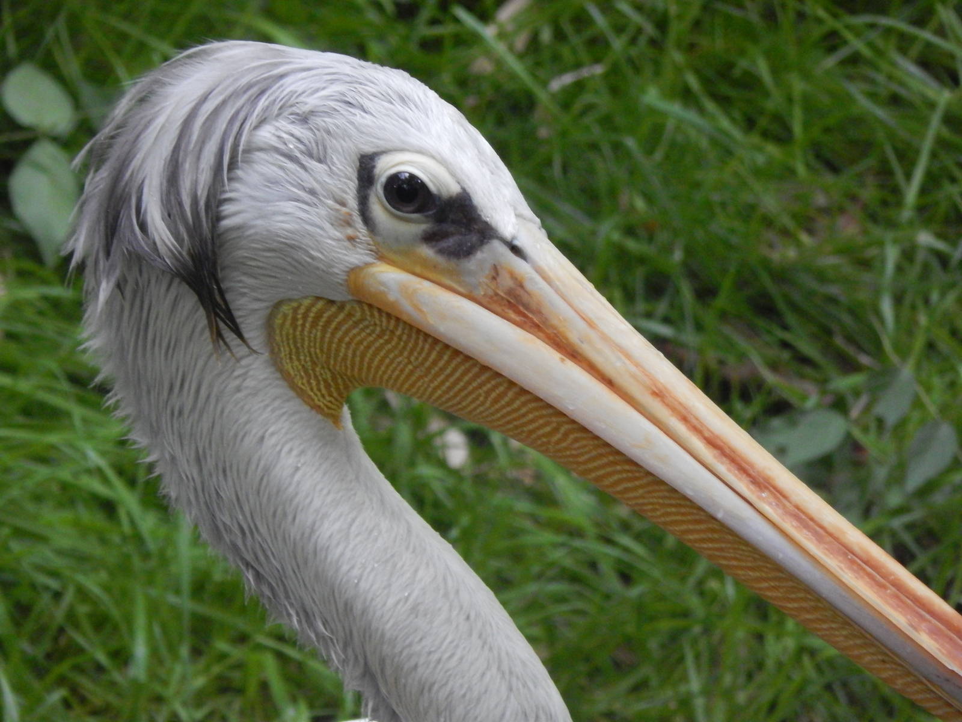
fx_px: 15285
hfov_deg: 3.6
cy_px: 361
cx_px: 481
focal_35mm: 550
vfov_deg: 2.7
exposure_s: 1/40
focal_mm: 97.9
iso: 800
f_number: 5.8
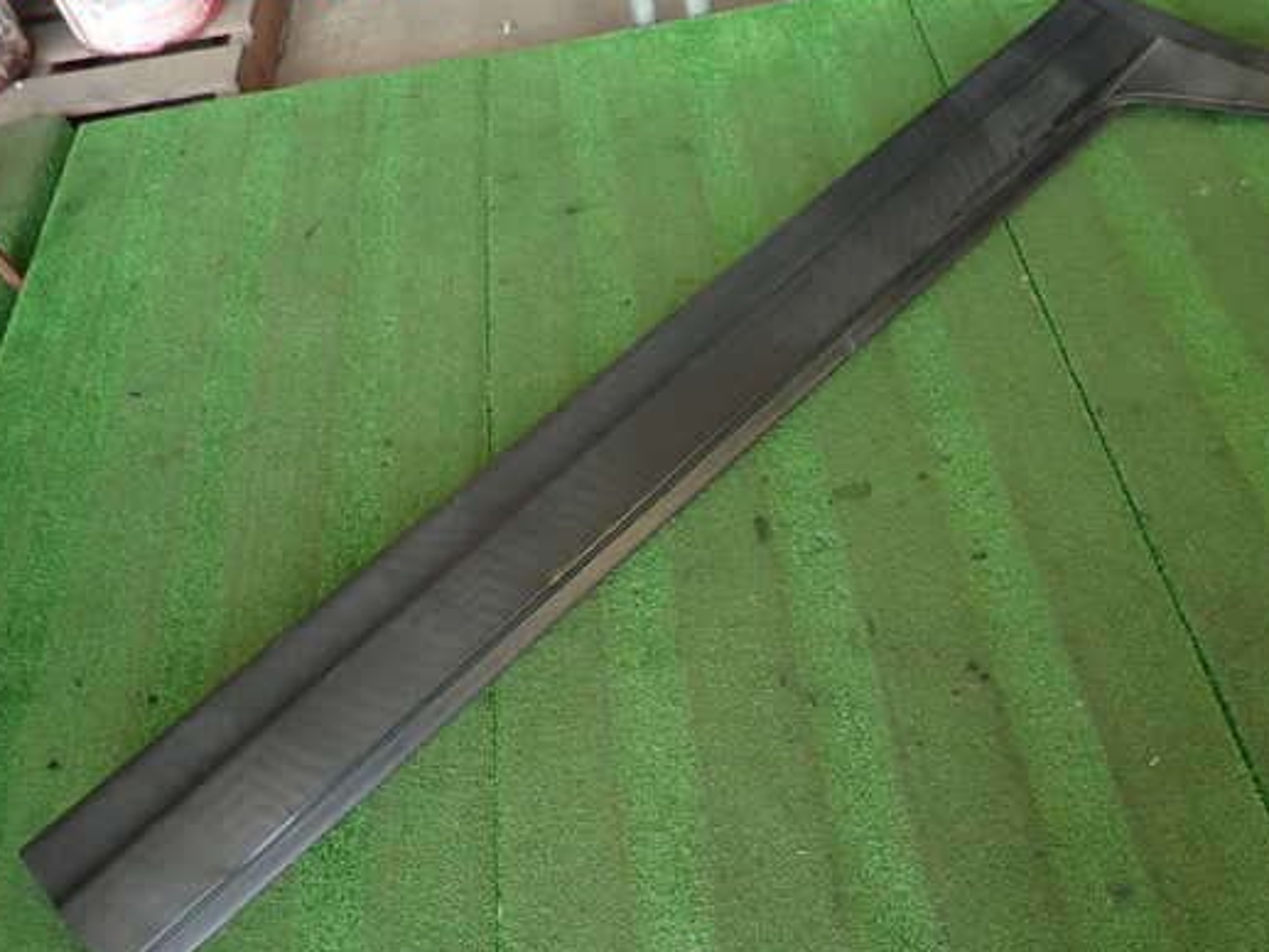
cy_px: 493
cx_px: 704
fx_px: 1063
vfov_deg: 48.2
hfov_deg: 61.5
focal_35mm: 29
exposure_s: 1/60
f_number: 2
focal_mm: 4.5
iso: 200
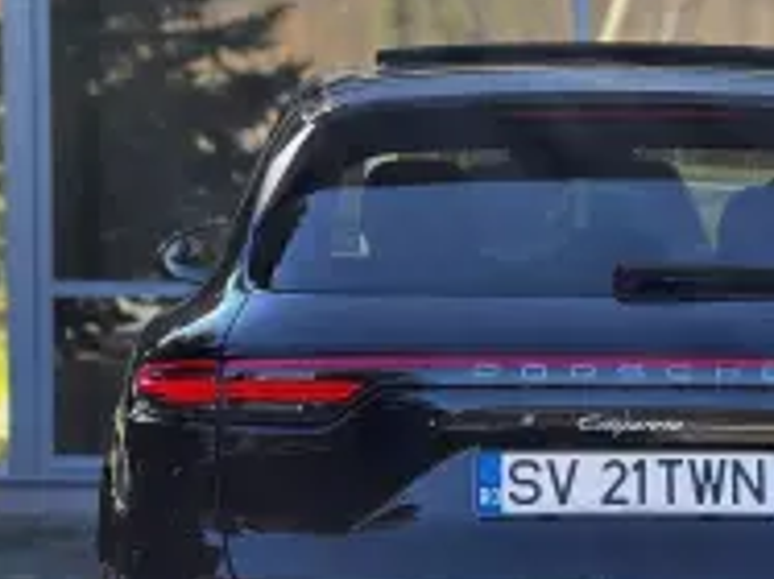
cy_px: 471
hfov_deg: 13.3
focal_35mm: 148
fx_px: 3307
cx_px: 629
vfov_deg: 10.0
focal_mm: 9
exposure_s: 1/159
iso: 25
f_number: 2.8
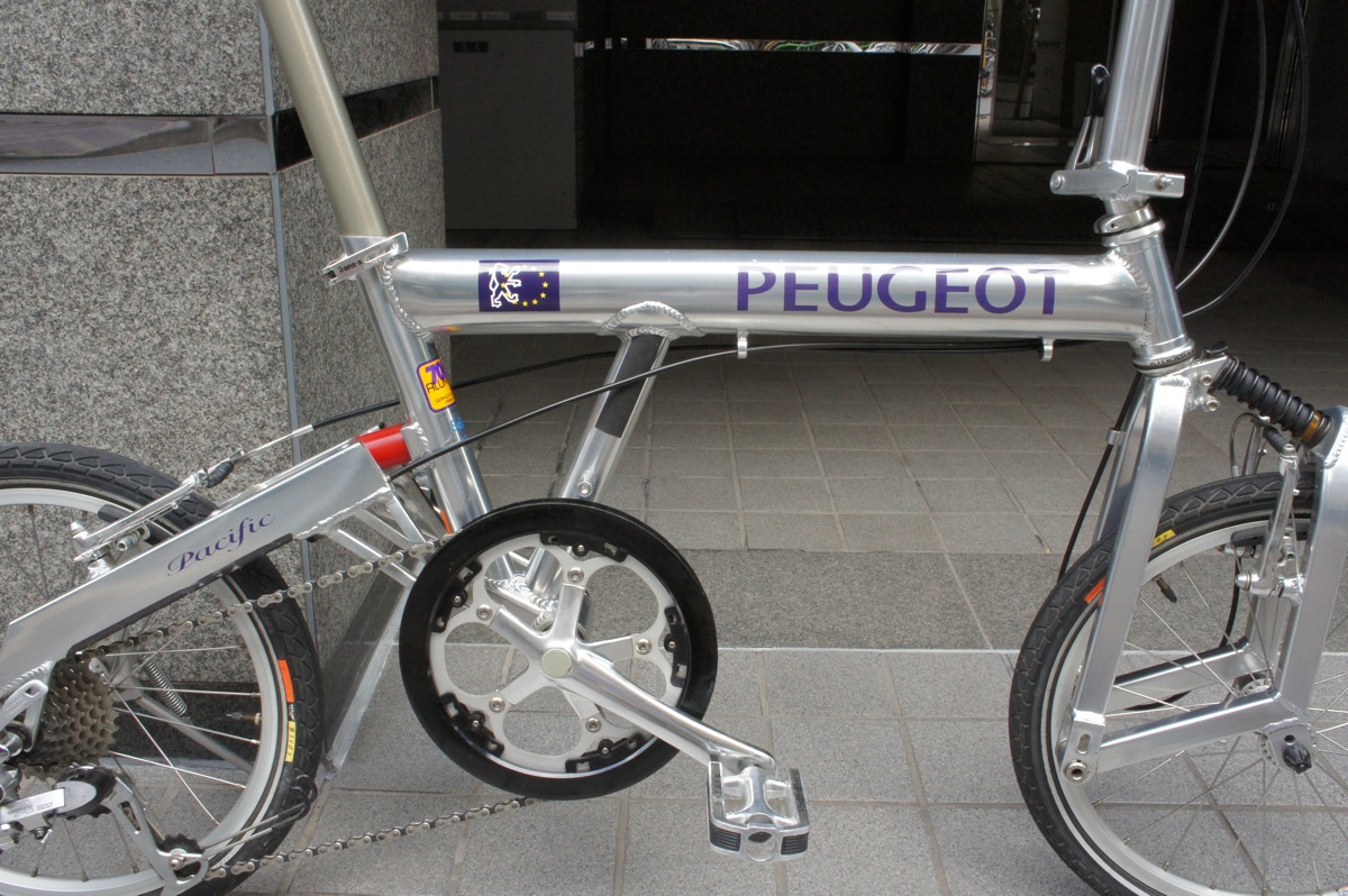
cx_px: 674
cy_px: 448
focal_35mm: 32
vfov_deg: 41.6
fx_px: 1179
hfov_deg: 59.5
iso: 1000
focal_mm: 21
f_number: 16
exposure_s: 1/40
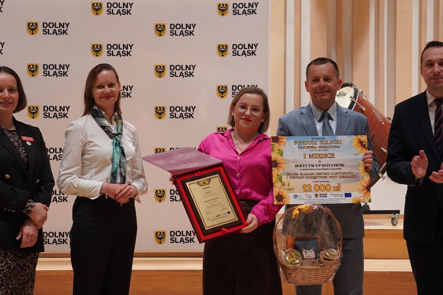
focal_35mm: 102
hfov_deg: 20.0
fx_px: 1255
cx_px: 222
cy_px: 144
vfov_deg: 13.4
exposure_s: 1/160
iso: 2000
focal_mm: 55
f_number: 4.5
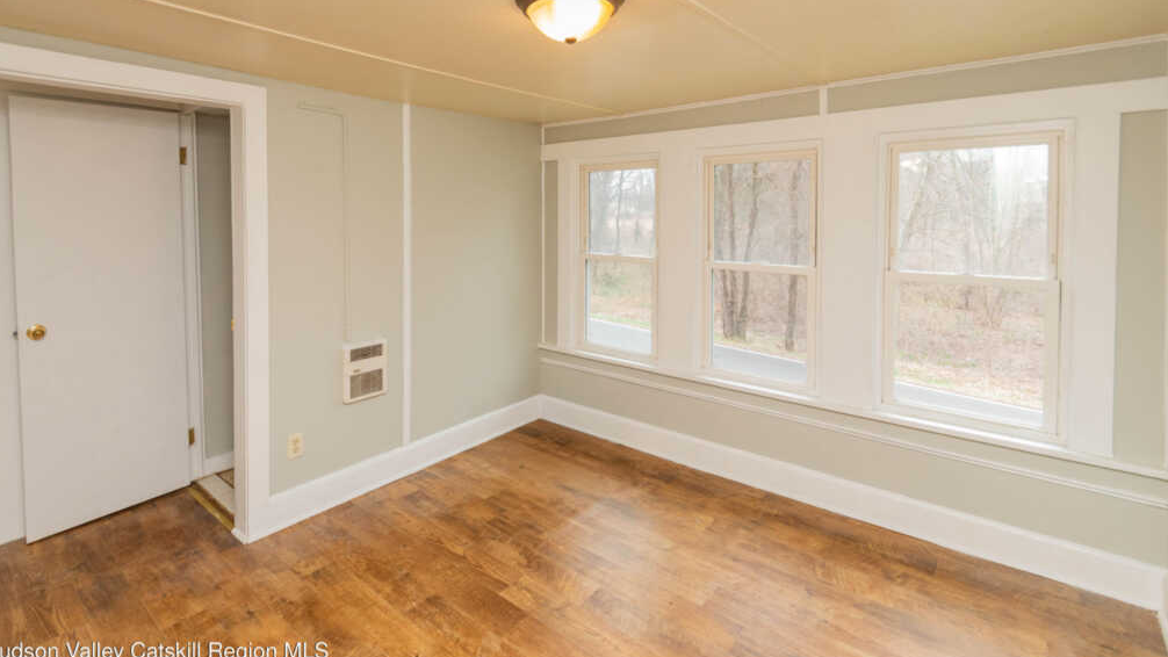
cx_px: 575
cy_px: 291
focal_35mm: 16
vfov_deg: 66.9
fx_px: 496
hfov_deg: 99.4
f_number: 5
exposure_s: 1/60
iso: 450
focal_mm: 10
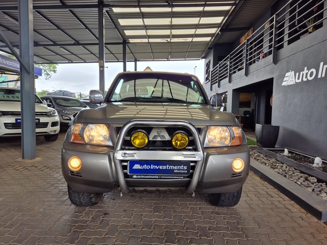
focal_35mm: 23
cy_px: 122
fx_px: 217
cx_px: 164
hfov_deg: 73.9
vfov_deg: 58.9
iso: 25
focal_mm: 5.4
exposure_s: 1/200
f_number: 1.8
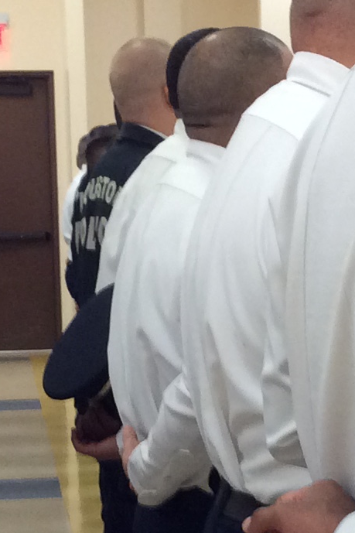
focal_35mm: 125
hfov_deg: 10.9
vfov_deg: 16.3
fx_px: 1850
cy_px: 396
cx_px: 299
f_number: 2.4
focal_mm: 3.3
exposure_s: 1/24
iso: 100
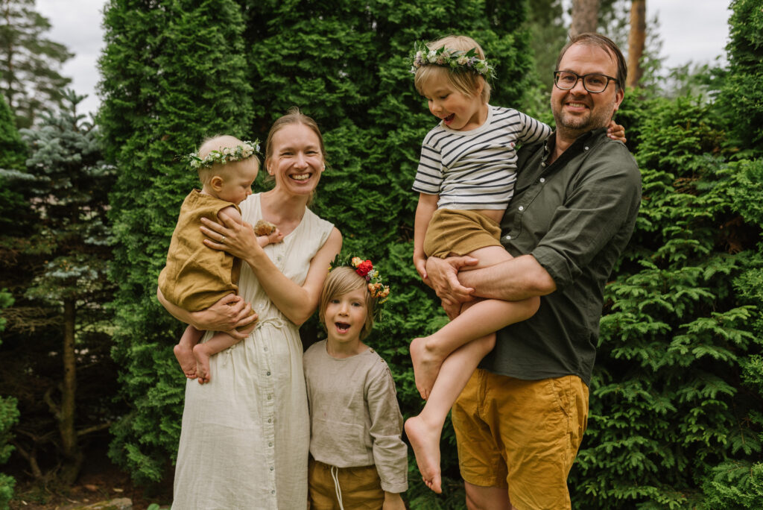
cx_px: 382
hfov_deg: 54.4
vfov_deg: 37.9
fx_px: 742
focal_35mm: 35
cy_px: 255
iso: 250
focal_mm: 35
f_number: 3.2
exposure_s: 1/1600
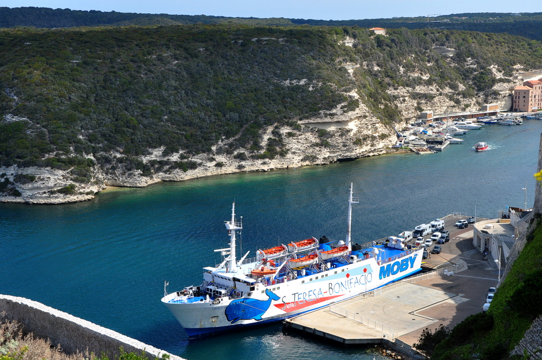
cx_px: 271
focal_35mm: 57
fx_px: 857
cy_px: 180
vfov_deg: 23.7
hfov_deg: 35.1
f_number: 10
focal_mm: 38
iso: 400
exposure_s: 1/400
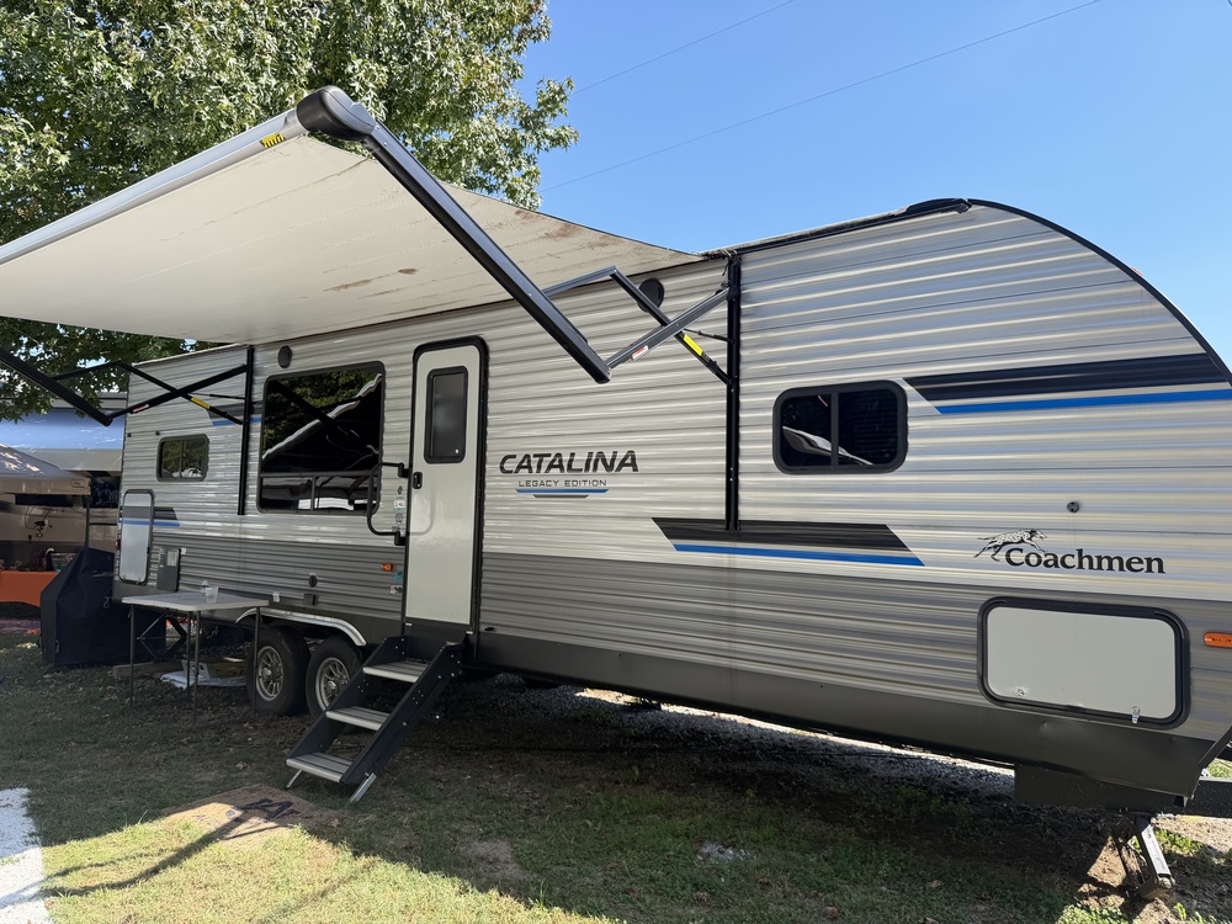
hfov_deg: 71.6
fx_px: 854
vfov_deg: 56.8
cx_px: 616
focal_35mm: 24
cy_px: 462
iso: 80
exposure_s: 1/1618
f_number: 1.78
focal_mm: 6.76
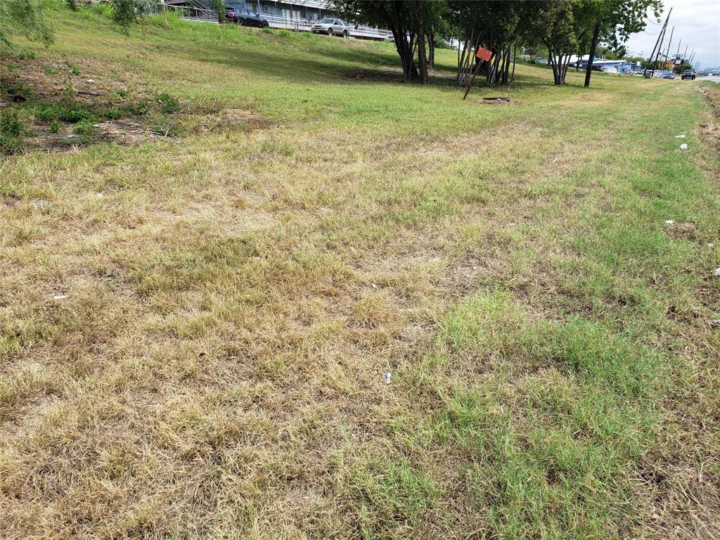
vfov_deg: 53.1
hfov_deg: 67.3
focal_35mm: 26
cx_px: 360
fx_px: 541
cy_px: 270
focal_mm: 4.3
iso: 50
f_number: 2.4
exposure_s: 1/1073
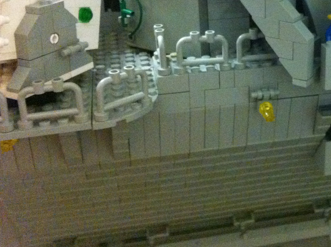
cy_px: 39
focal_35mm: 68
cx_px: 293
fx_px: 649
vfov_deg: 21.2
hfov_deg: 27.6
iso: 800
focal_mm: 3.85
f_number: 2.8
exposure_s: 1/17
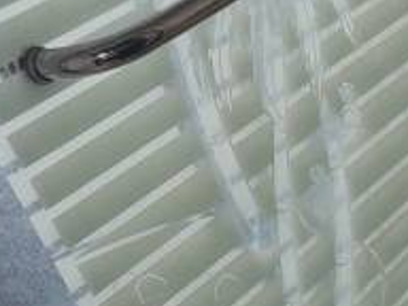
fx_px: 1131
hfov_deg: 17.7
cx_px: 657
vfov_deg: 14.5
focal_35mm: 96
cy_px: 431
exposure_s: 1/100
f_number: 1.9
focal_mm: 5.52
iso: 1122
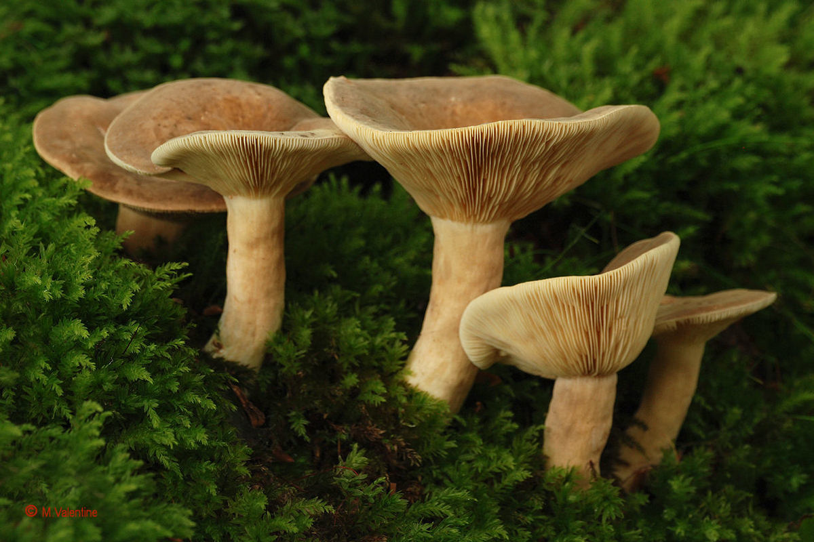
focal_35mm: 375
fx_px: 8479
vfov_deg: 3.7
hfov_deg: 5.5
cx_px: 407
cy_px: 271
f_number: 5
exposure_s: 1/2.5
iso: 200
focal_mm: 250
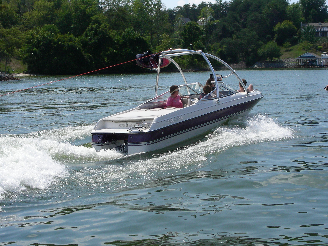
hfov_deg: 30.7
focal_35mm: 63
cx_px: 164
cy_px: 123
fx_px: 597
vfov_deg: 23.3
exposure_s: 1/556
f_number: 5.6
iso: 50
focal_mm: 10.5
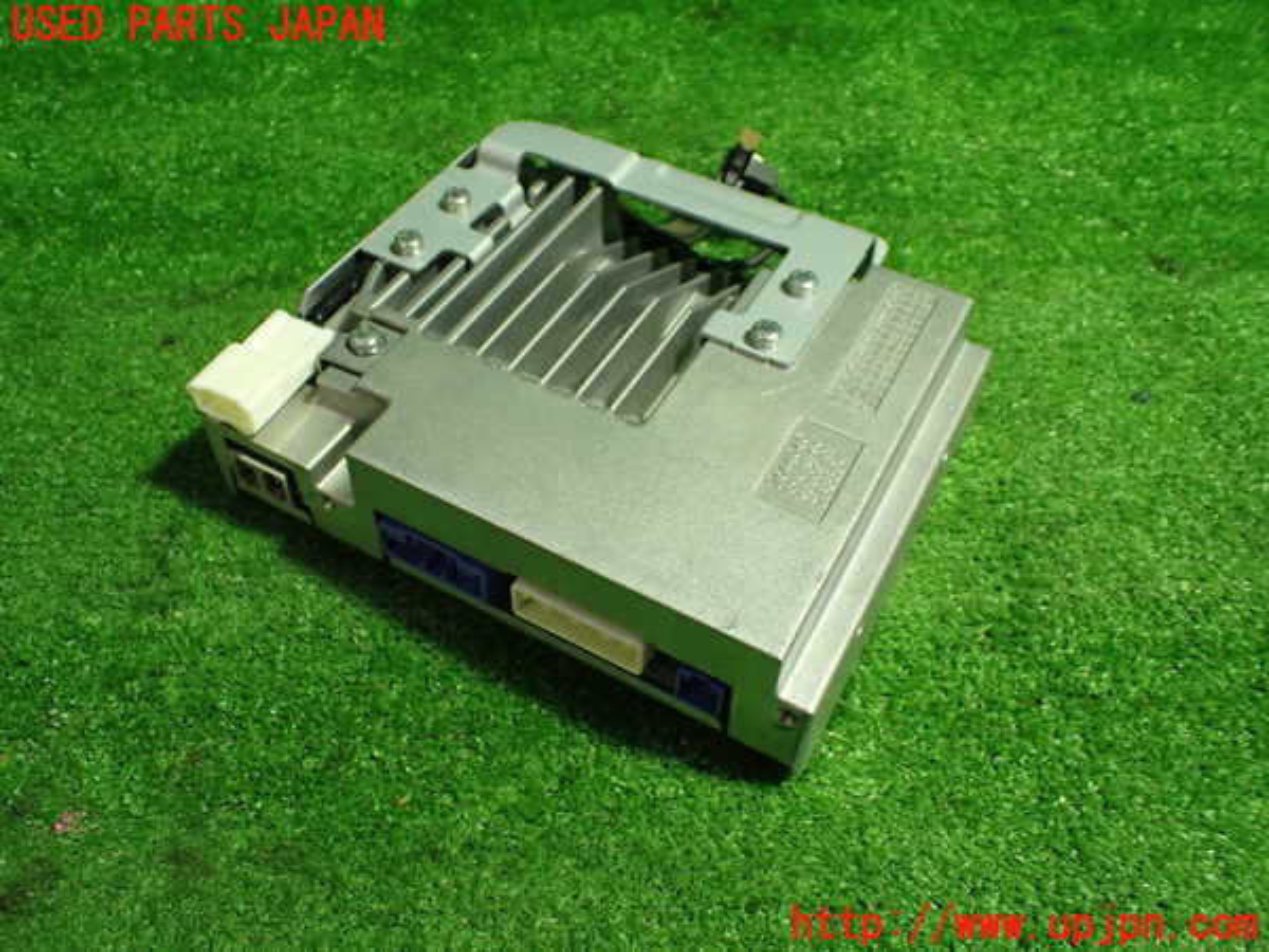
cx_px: 634
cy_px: 476
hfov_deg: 60.0
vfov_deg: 46.8
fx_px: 1100
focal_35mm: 30
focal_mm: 5.4
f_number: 2.3
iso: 800
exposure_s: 1/100
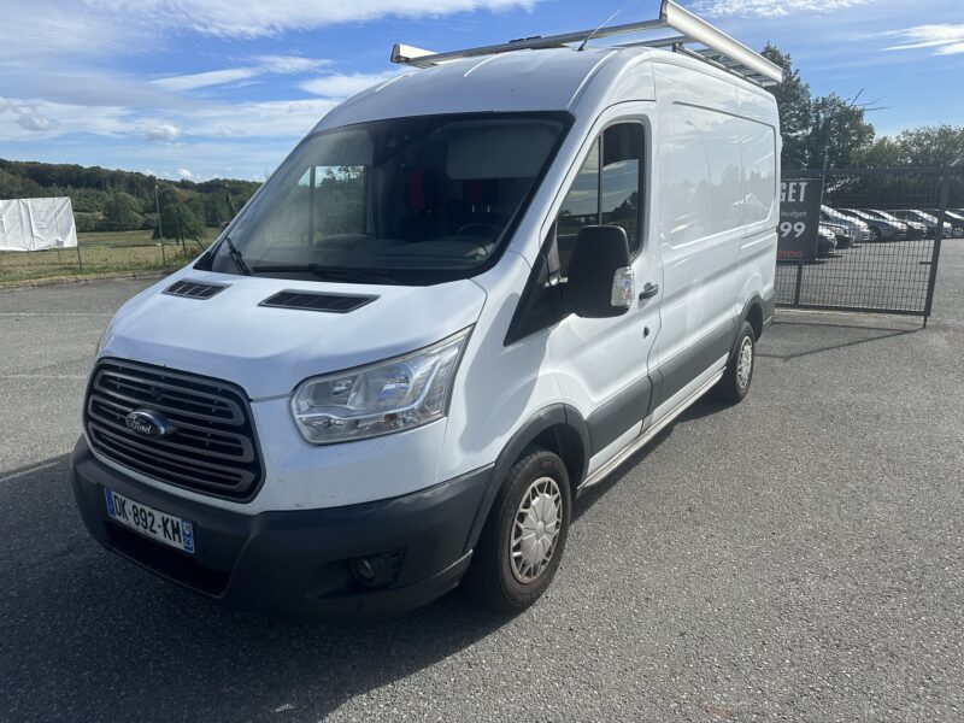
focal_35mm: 24
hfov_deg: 71.6
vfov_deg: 56.8
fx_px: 668
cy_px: 362
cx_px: 482
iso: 80
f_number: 1.78
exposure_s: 1/5848
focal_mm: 6.86
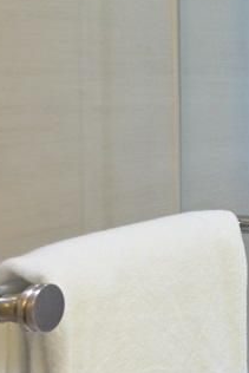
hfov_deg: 8.9
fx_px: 1192
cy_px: 66
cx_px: 826
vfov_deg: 17.6
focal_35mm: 115
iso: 100
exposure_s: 1.6
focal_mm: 22
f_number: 9
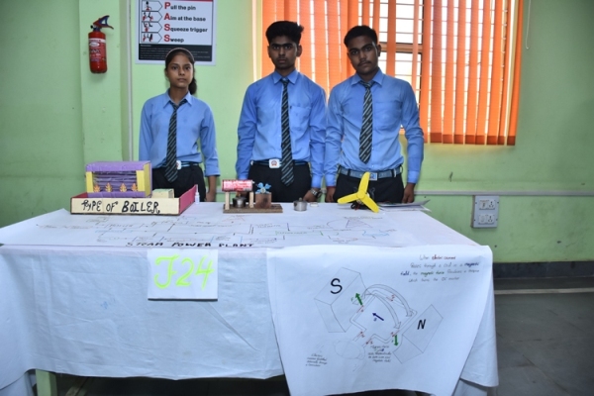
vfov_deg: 47.9
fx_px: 445
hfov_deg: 67.4
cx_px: 297
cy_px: 198
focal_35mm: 27
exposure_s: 1/160
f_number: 3.5
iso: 500
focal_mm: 18
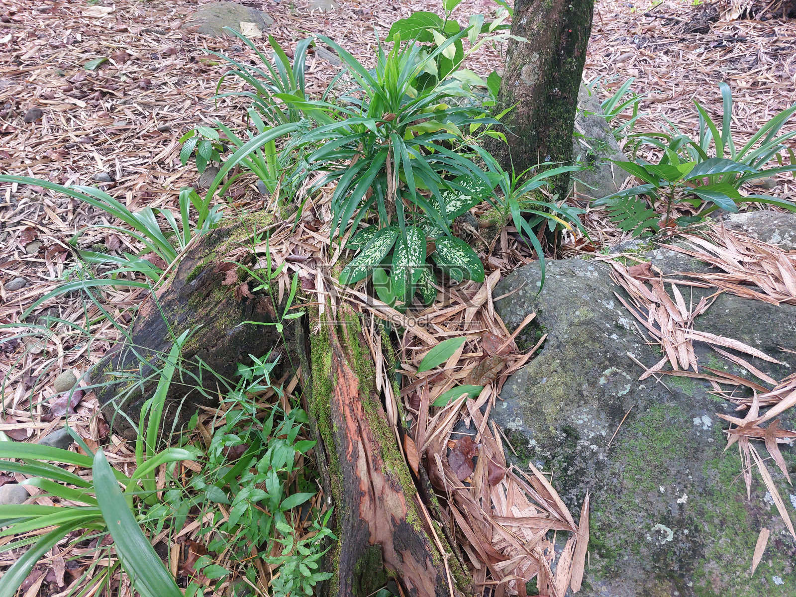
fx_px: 552
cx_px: 398
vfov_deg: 56.8
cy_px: 298
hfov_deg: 71.6
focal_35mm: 24
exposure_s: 1/100
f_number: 1.8
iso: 100
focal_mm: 5.23
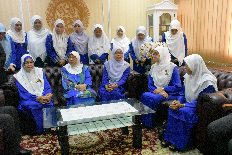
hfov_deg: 53.1
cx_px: 116
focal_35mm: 36
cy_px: 78
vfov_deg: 36.9
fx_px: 232
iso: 20000
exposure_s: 1/100
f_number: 11
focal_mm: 24
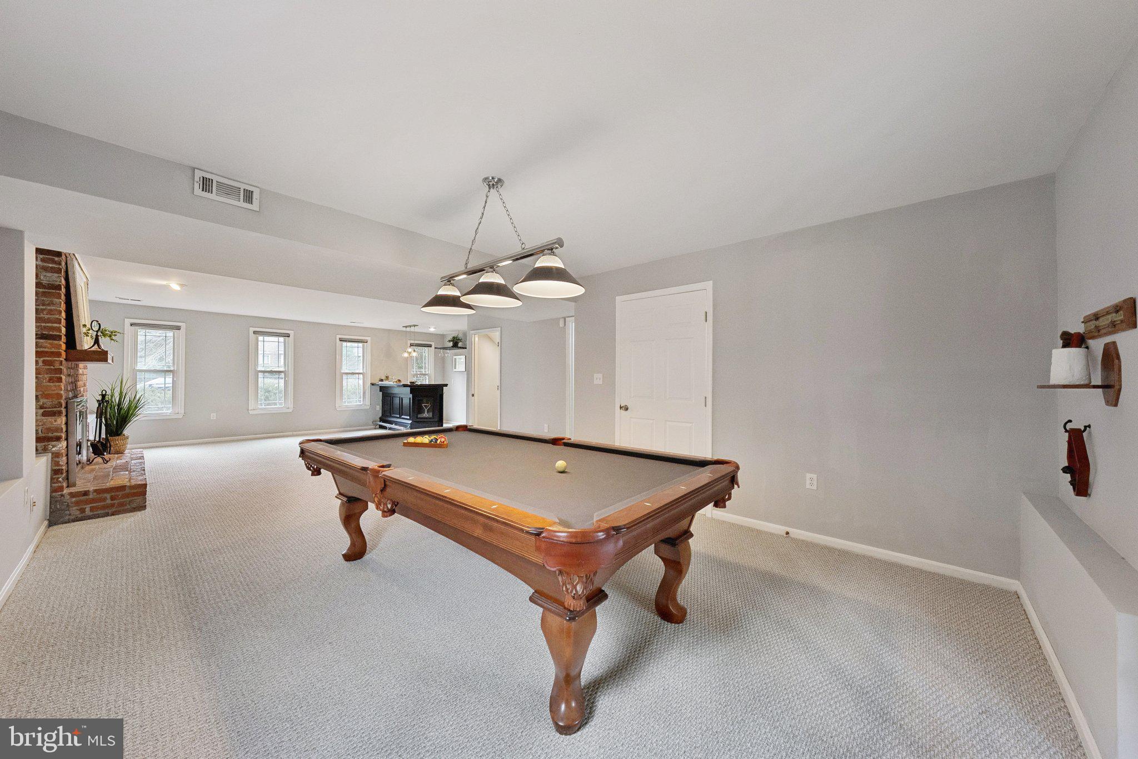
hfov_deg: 112.6
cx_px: 569
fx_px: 379
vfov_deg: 90.1
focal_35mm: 12
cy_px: 380
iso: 640
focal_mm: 12
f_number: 7.1
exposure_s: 1/25
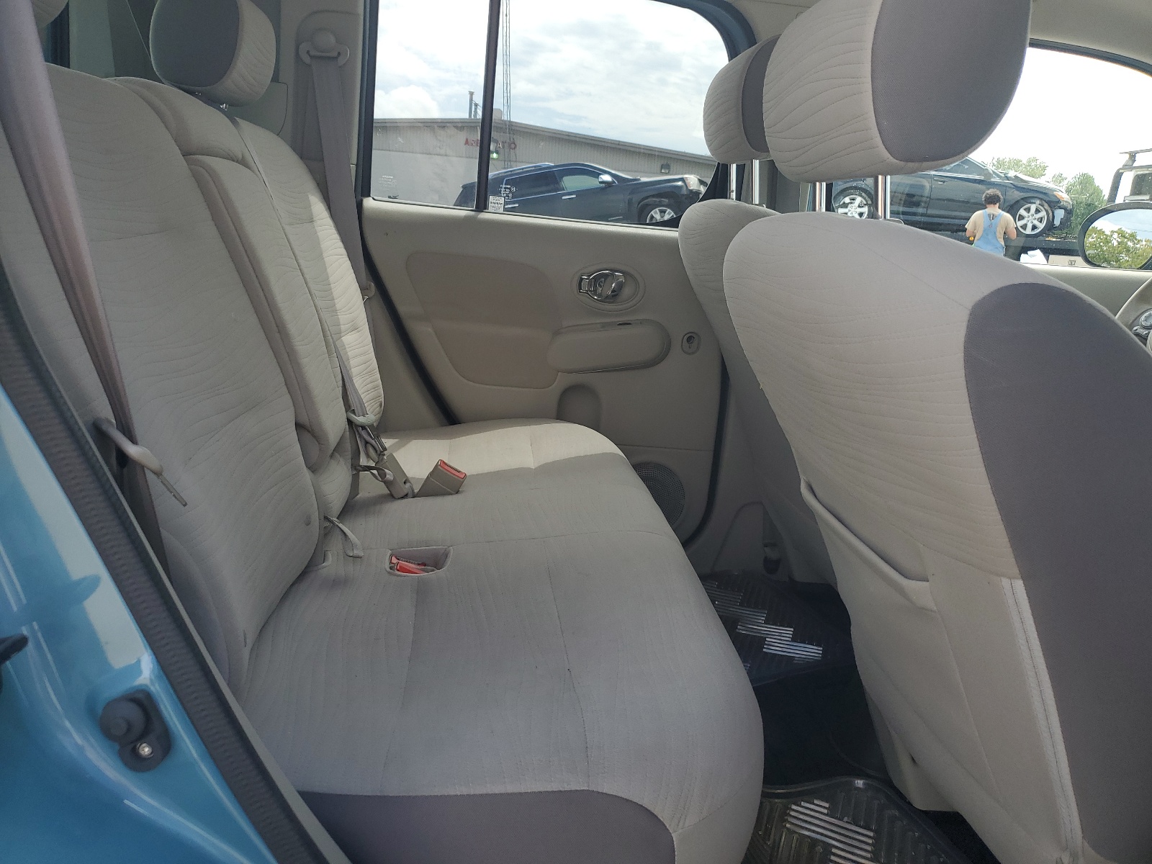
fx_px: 865
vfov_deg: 53.1
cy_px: 432
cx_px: 576
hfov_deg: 67.3
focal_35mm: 26
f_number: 1.5
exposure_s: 1/714
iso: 50
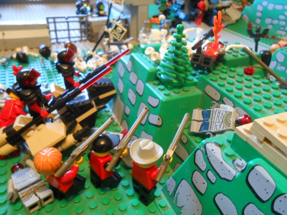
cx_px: 144
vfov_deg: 46.8
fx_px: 249
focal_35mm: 30
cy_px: 108
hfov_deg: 60.0
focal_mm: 5.3
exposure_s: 1/2.5
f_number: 3.8
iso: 400
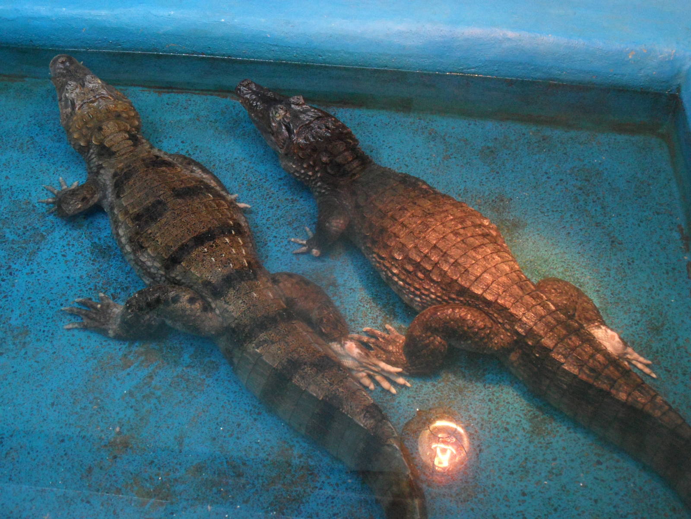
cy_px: 260
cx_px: 346
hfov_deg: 46.8
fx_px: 798
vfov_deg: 36.0
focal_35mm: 40
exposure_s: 1/8
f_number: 3.6
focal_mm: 6.5
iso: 400
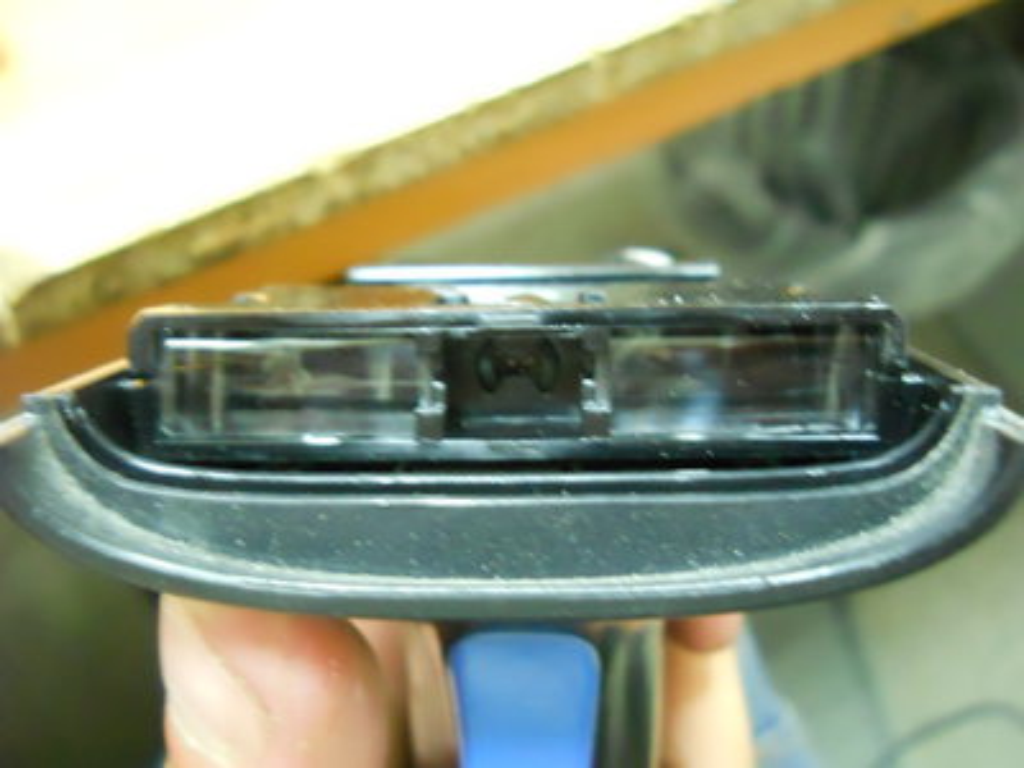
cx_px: 512
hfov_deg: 45.8
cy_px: 384
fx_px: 1213
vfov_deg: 35.1
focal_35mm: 41
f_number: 3.1
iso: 800
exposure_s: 1/2
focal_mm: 6.72
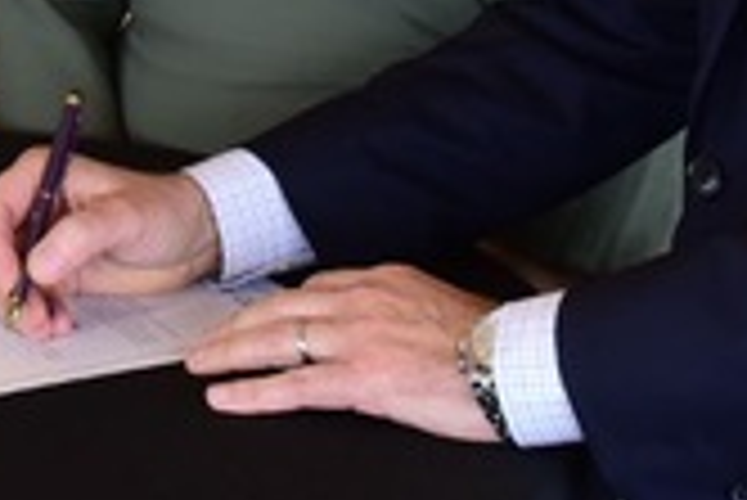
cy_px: -462
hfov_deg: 14.7
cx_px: -86
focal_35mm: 136
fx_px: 2824
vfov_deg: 9.5
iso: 500
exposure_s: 1/125
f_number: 4
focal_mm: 31
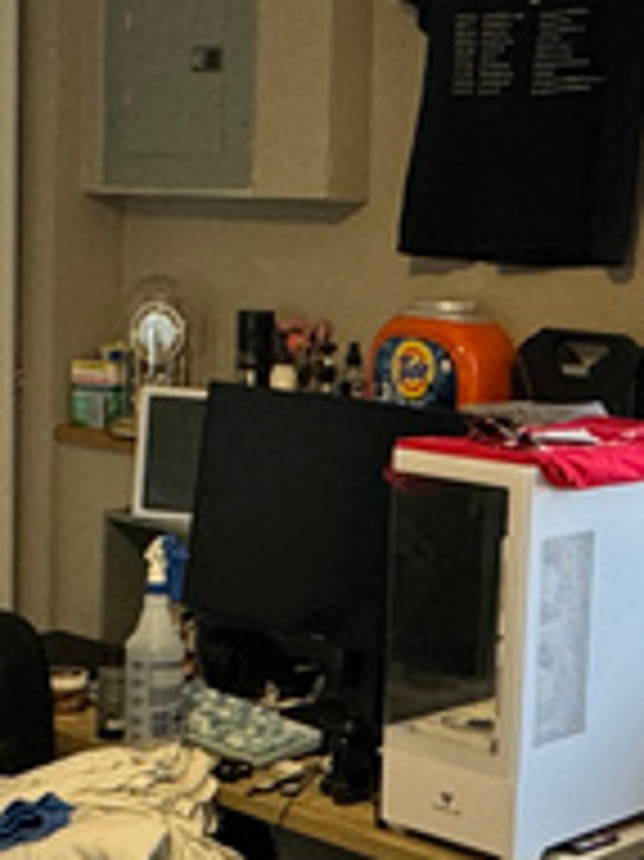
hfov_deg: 19.6
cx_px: 392
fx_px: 1862
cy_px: 527
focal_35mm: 75
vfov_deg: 25.9
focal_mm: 2.22
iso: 250
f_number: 2.2
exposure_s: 1/60
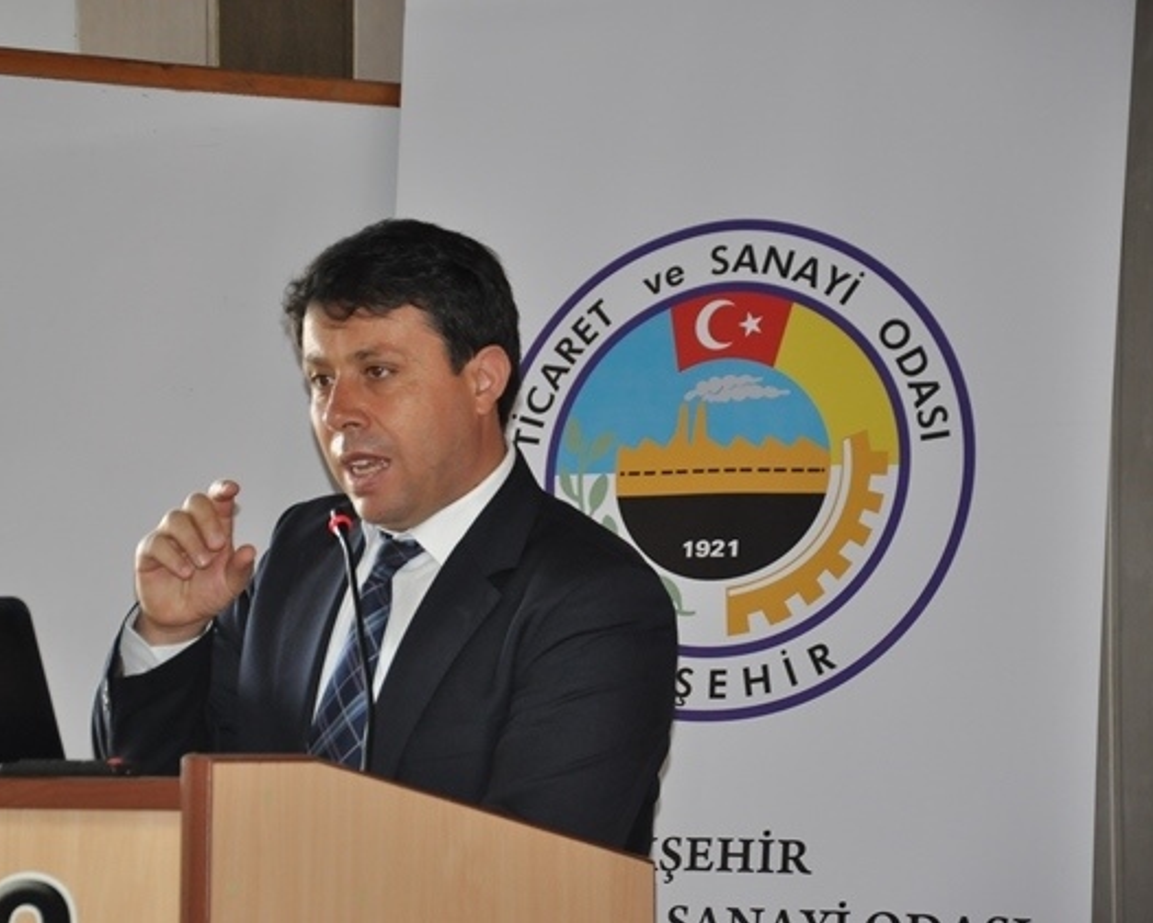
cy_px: 464
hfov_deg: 10.7
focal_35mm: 180
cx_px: 456
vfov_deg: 8.6
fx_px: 6129
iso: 1250
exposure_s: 1/60
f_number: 5.6
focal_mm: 105
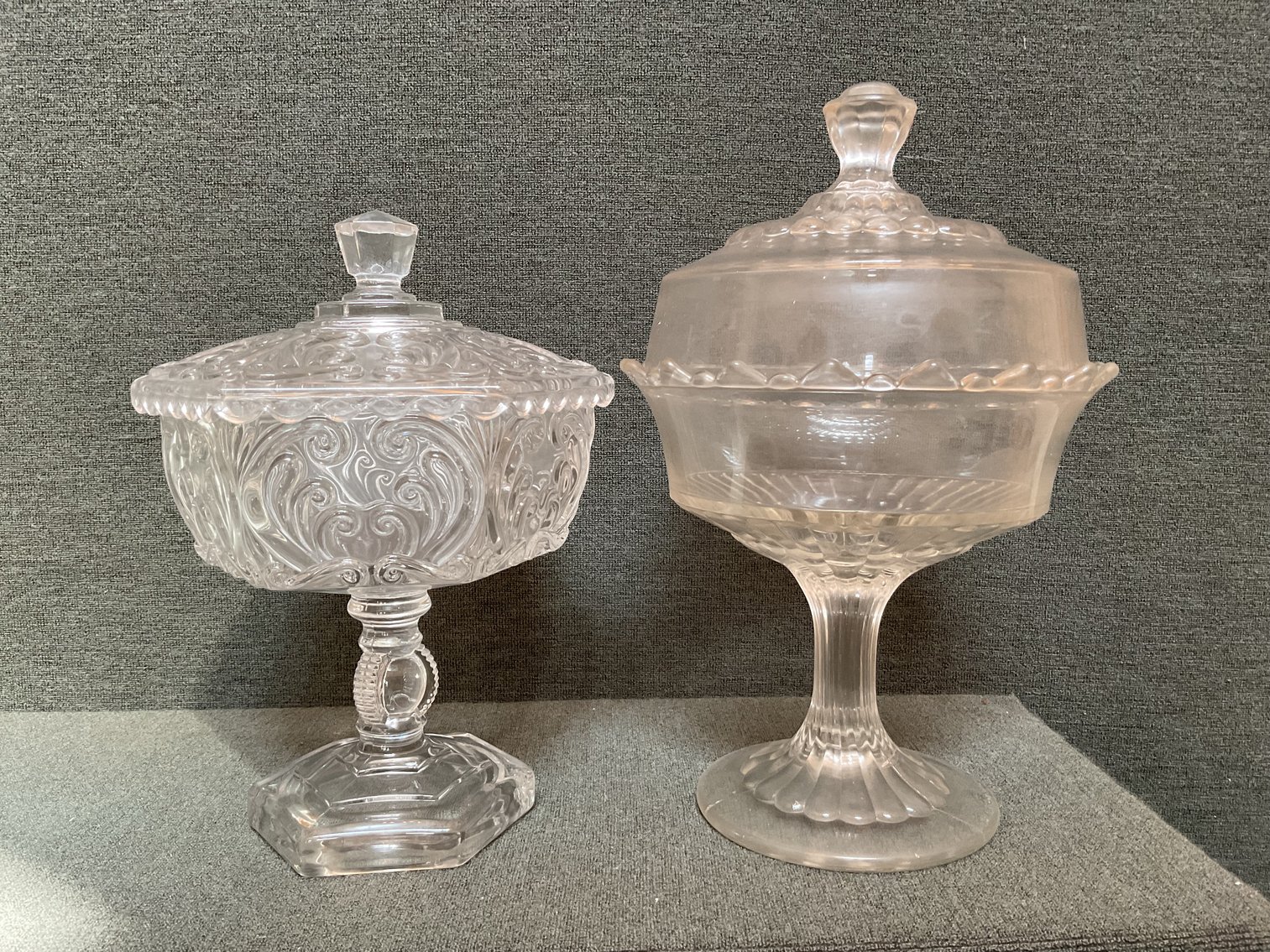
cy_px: 476
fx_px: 1064
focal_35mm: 29
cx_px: 635
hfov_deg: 61.7
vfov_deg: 48.2
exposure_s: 1/50
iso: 100
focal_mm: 3
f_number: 1.8
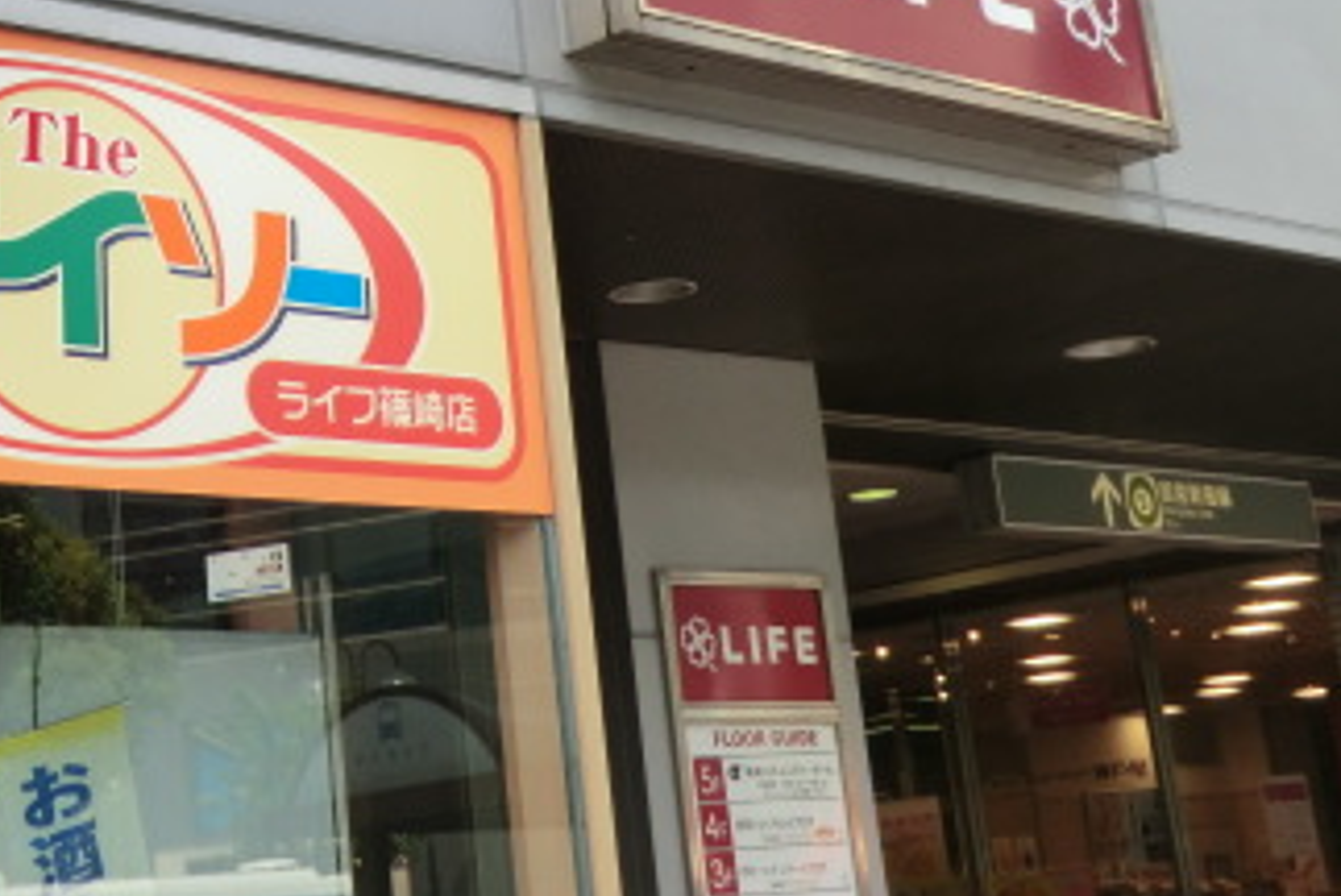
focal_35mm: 70
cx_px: 228
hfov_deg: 28.1
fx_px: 2610
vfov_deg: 18.7
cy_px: -91
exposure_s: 1/250
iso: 80
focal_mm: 6.1
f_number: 3.6
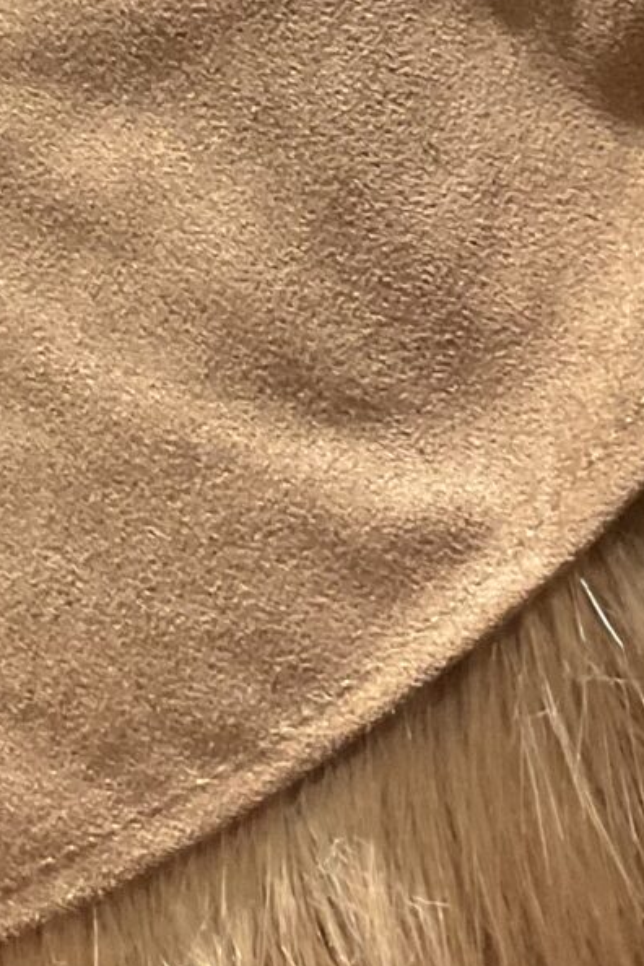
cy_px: 76
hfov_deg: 10.5
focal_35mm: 130
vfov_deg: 15.6
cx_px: 138
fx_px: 3488
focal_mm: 3
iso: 100
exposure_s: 1/50
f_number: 1.8
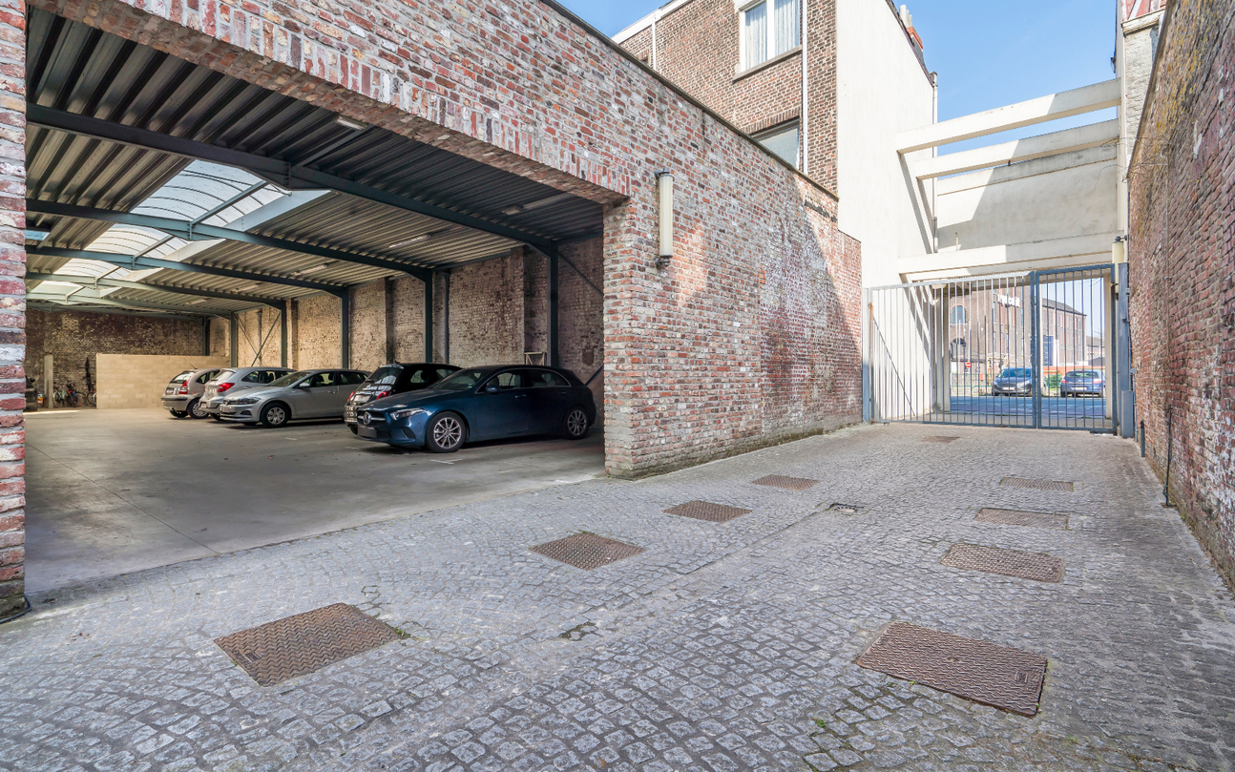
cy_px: 373
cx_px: 595
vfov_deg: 68.0
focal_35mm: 17
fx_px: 572
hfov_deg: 94.3
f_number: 11
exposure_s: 1/30
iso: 100
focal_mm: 16
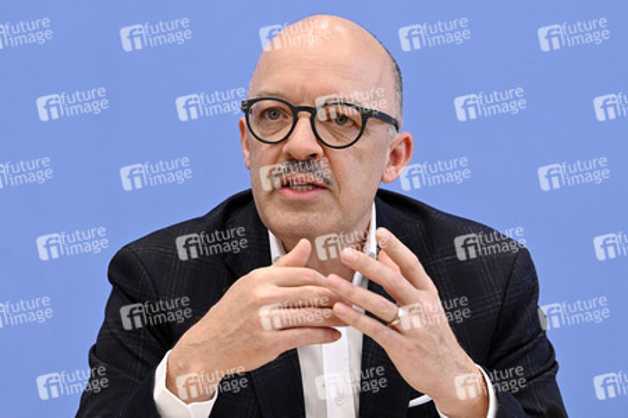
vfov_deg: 11.4
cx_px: 314
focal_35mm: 120
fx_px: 2092
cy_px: 209
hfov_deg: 17.1
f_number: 5.6
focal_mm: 120
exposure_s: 1/640
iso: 4000
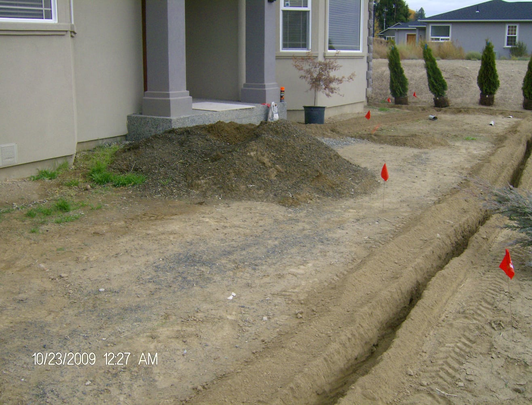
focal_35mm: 38
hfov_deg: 48.8
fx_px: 587
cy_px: 202
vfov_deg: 38.0
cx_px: 266
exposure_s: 1/285
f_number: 4.8
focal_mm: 6.4
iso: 100
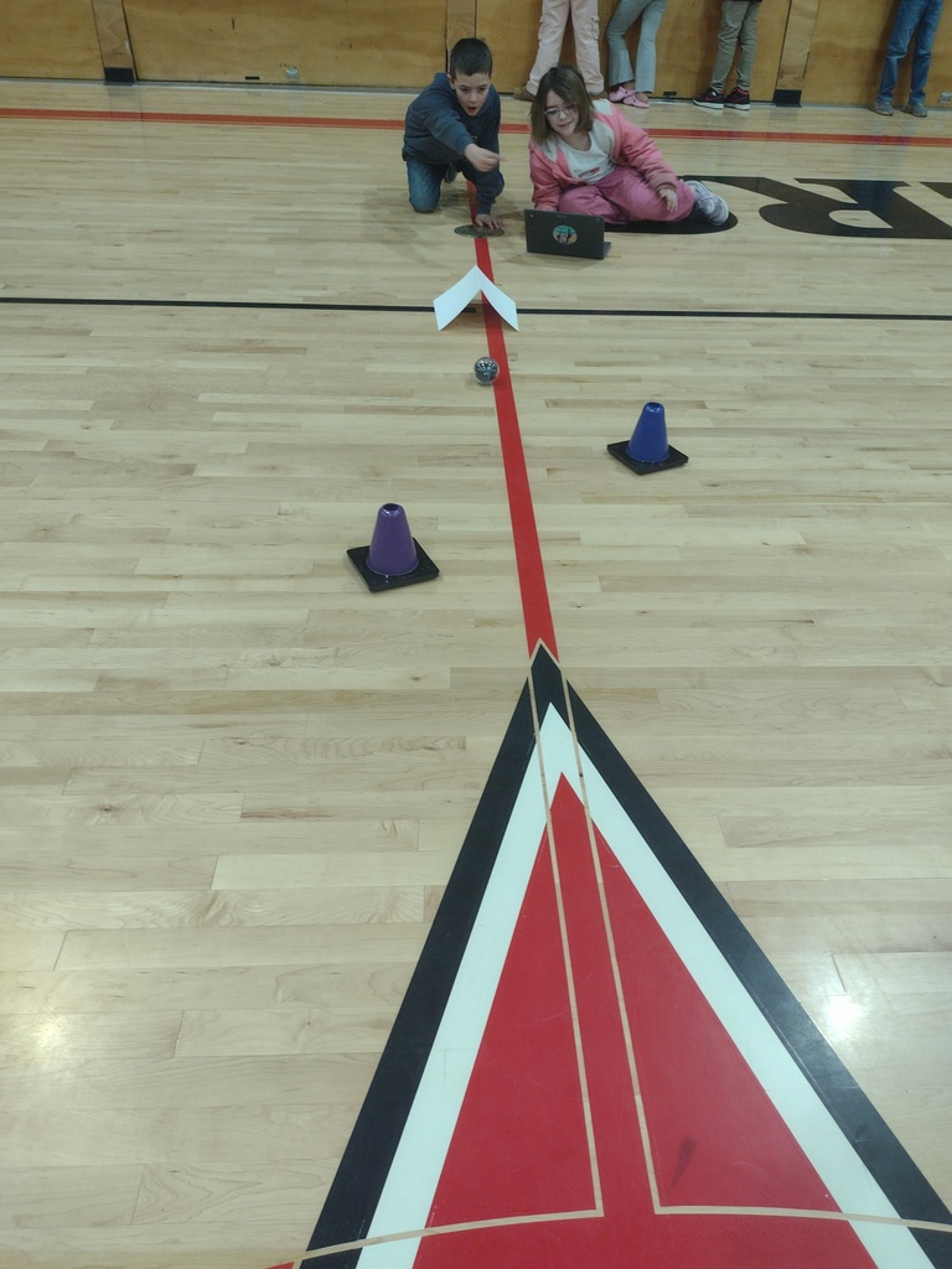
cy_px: 634
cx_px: 476
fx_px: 990
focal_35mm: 27
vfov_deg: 65.3
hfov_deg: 51.4
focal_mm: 4.71
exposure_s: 1/60
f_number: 1.7
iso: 202
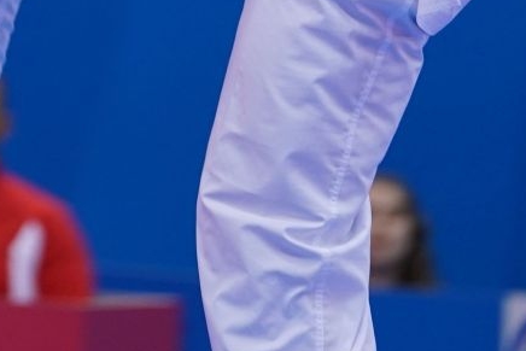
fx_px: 11941
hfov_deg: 2.5
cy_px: -349
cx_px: -128
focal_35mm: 817
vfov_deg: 1.7
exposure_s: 1/1000
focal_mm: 198
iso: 1000
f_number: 2.8
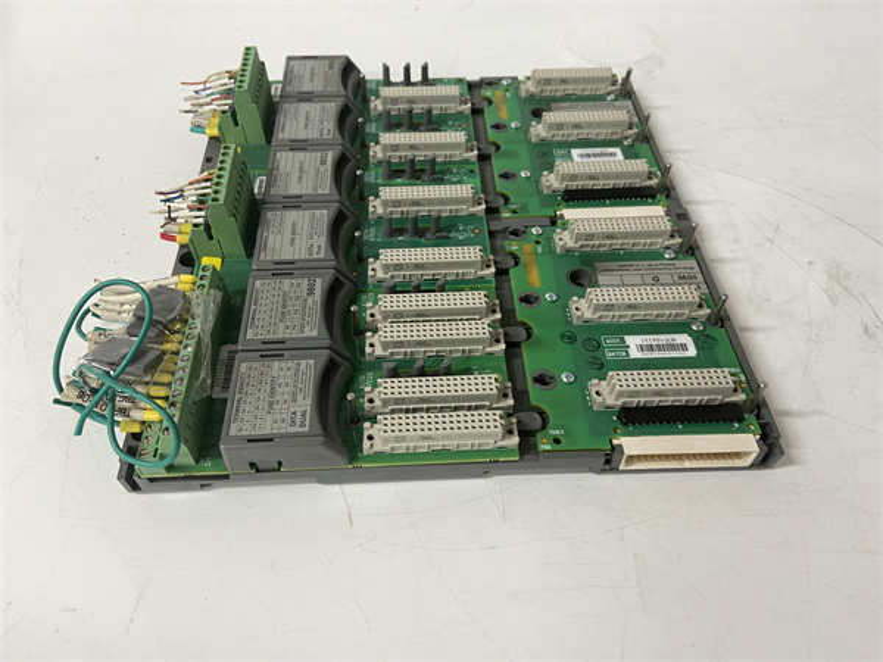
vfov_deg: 53.1
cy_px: 331
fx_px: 663
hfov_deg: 67.3
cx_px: 442
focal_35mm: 26
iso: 125
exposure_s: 1/50
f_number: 1.8
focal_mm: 4.25
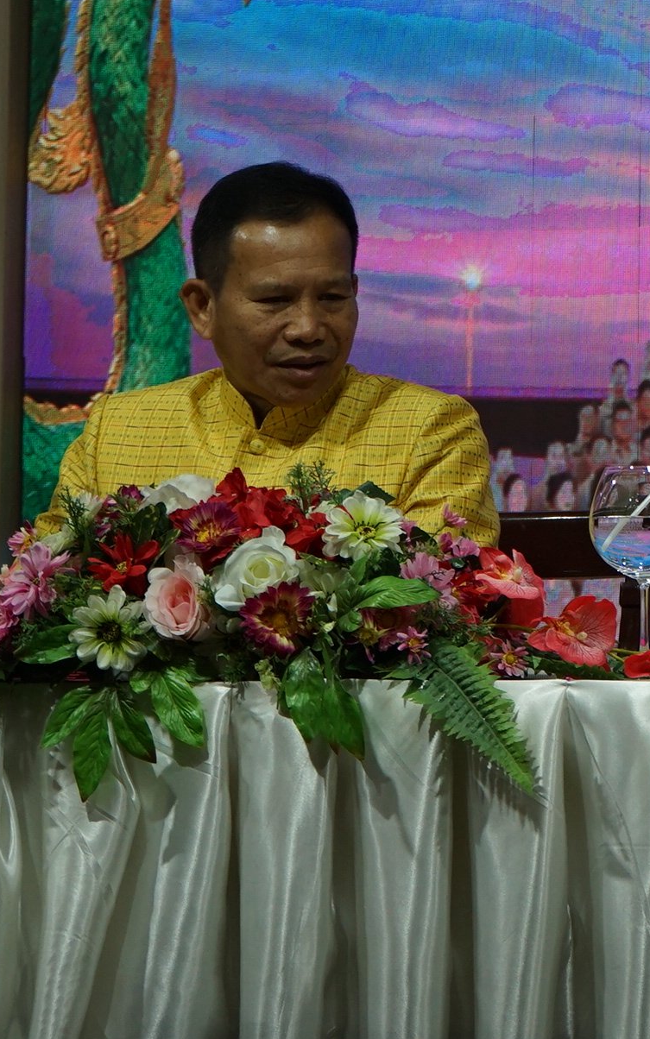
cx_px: 1156
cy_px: 198
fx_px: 4901
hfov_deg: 7.4
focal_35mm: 173
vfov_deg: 12.1
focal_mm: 68
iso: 800
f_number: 8
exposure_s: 1/160
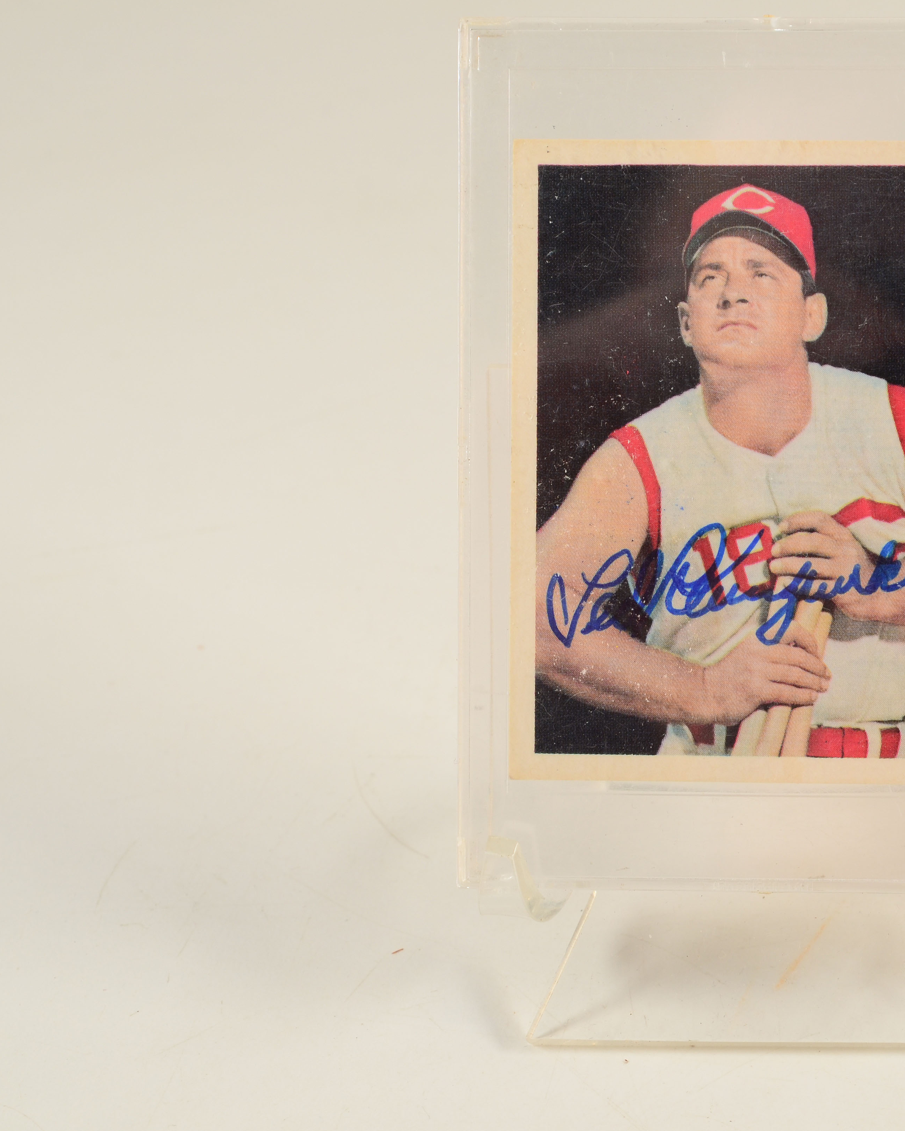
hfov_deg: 14.8
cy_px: 563
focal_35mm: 103
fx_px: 3448
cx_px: 776
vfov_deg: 18.6
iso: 200
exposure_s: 1/160
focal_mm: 48
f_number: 13
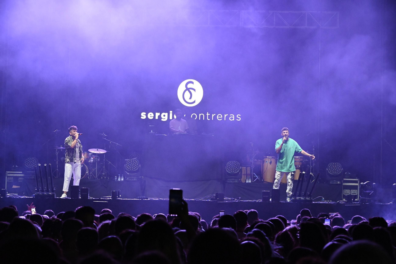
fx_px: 1270
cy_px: 132
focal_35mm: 116
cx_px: 198
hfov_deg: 17.7
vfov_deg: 11.9
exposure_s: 1/200
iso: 5000
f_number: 6.3
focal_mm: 77
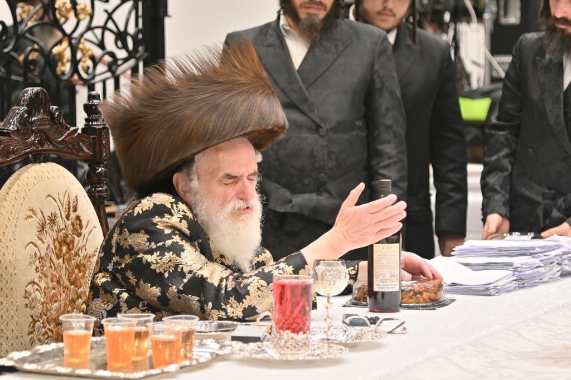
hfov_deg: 15.9
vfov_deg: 10.6
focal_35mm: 129
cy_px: 190
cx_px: 286
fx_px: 2045
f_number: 4
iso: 320
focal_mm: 86
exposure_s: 1/200
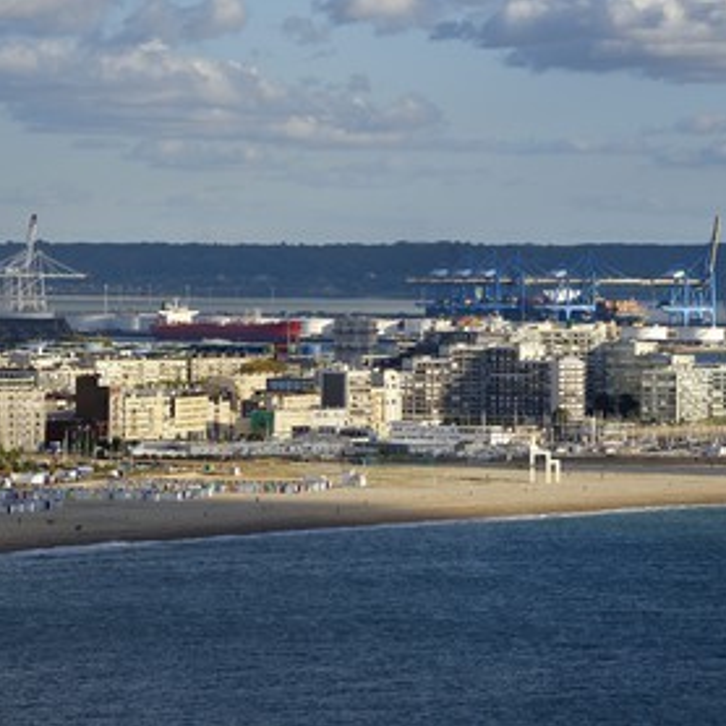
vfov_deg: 6.8
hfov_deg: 6.8
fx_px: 6098
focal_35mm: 257
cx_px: 292
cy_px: 363
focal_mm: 200
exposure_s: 1/400
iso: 200
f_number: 9
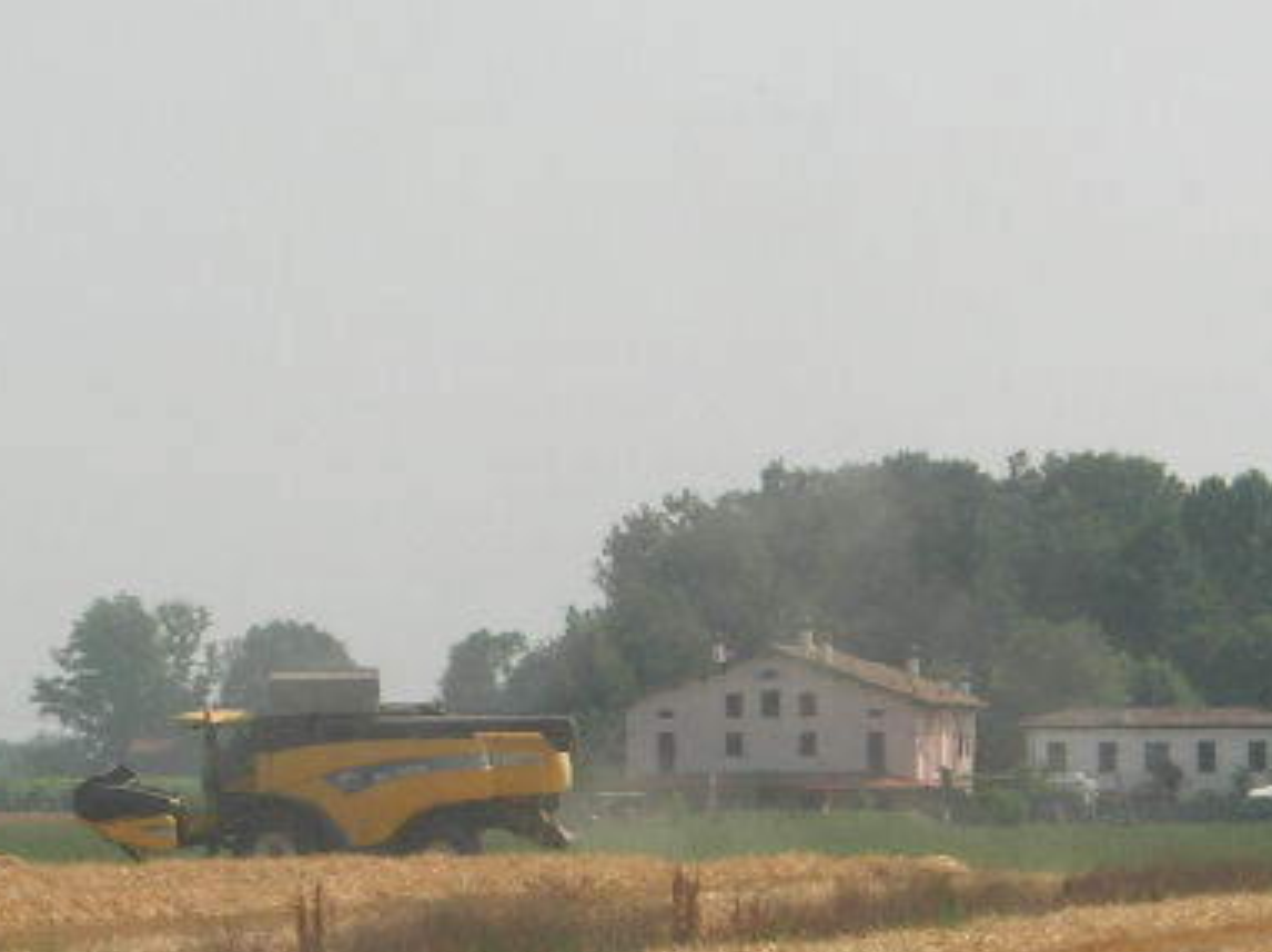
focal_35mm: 303
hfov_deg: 6.5
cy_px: 819
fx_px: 11127
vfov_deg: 4.9
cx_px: 326
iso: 64
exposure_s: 1/276
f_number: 8.2
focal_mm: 23.4
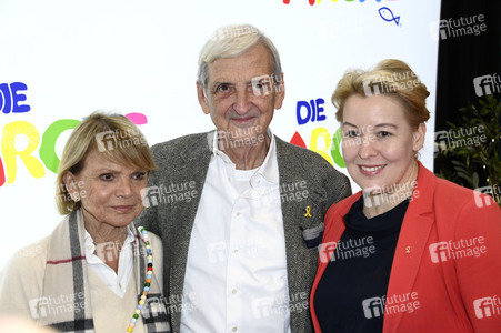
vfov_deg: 19.4
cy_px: 166
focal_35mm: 70
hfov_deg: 28.9
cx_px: 250
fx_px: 973
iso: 1250
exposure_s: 1/250
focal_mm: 70
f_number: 5.6
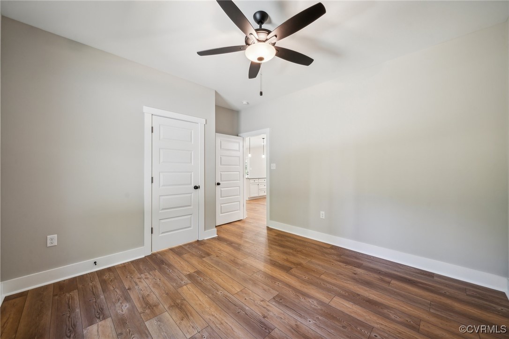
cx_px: 254
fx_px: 184
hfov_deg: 108.4
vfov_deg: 85.4
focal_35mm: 13
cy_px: 170
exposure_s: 1/3.33
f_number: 8
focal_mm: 13
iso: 125
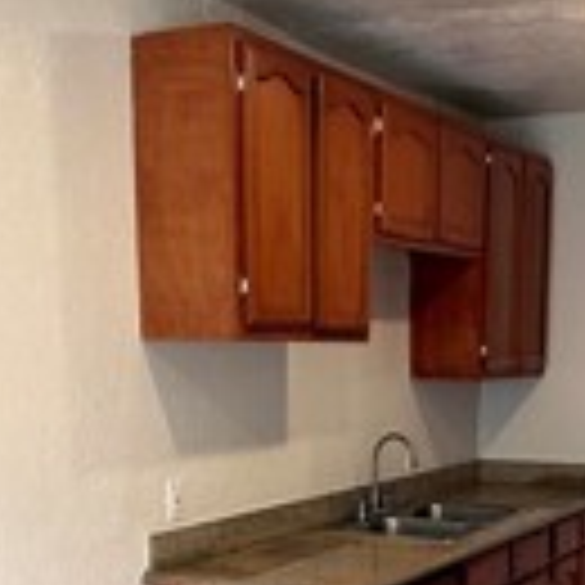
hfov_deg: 28.0
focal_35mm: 61
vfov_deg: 26.5
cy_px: 598
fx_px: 1166
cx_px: 396
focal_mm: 2.22
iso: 200
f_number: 2.2
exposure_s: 1/120
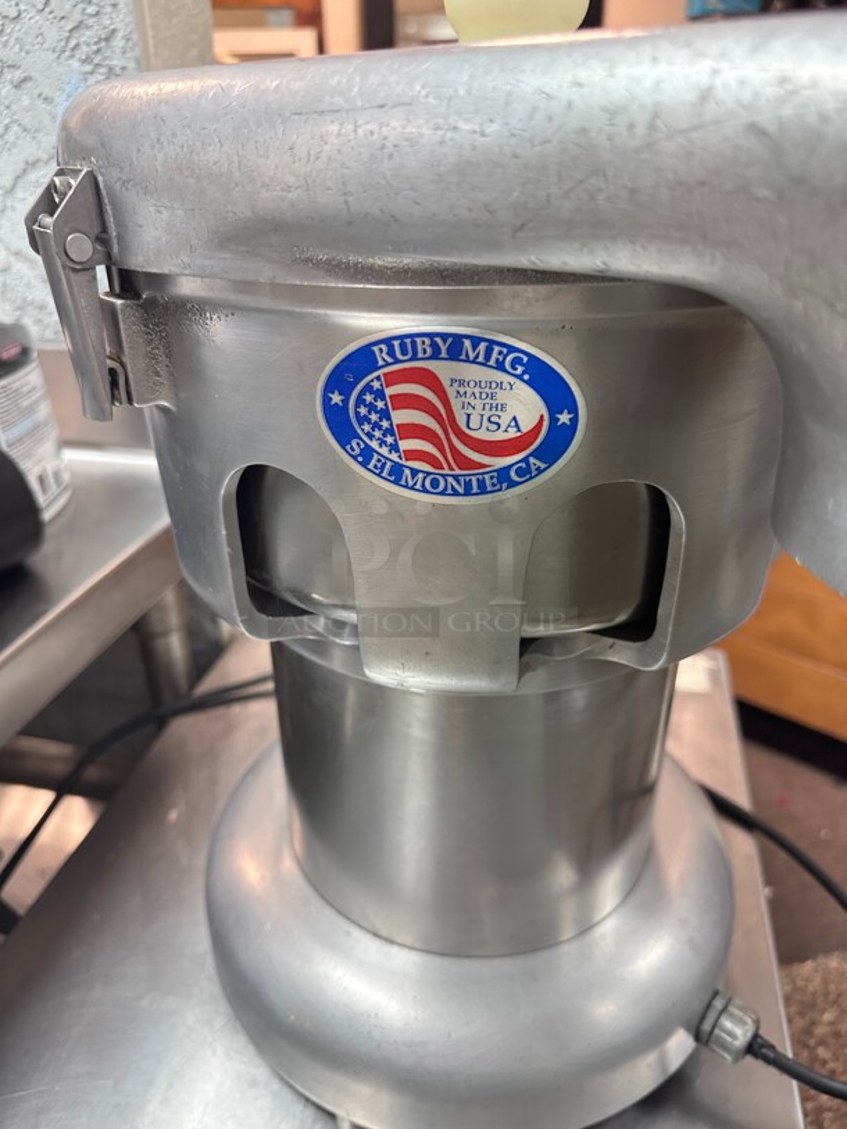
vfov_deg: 71.6
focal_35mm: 24
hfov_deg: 56.8
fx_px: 783
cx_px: 424
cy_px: 564
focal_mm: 6.86
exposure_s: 1/60
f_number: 1.78
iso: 320
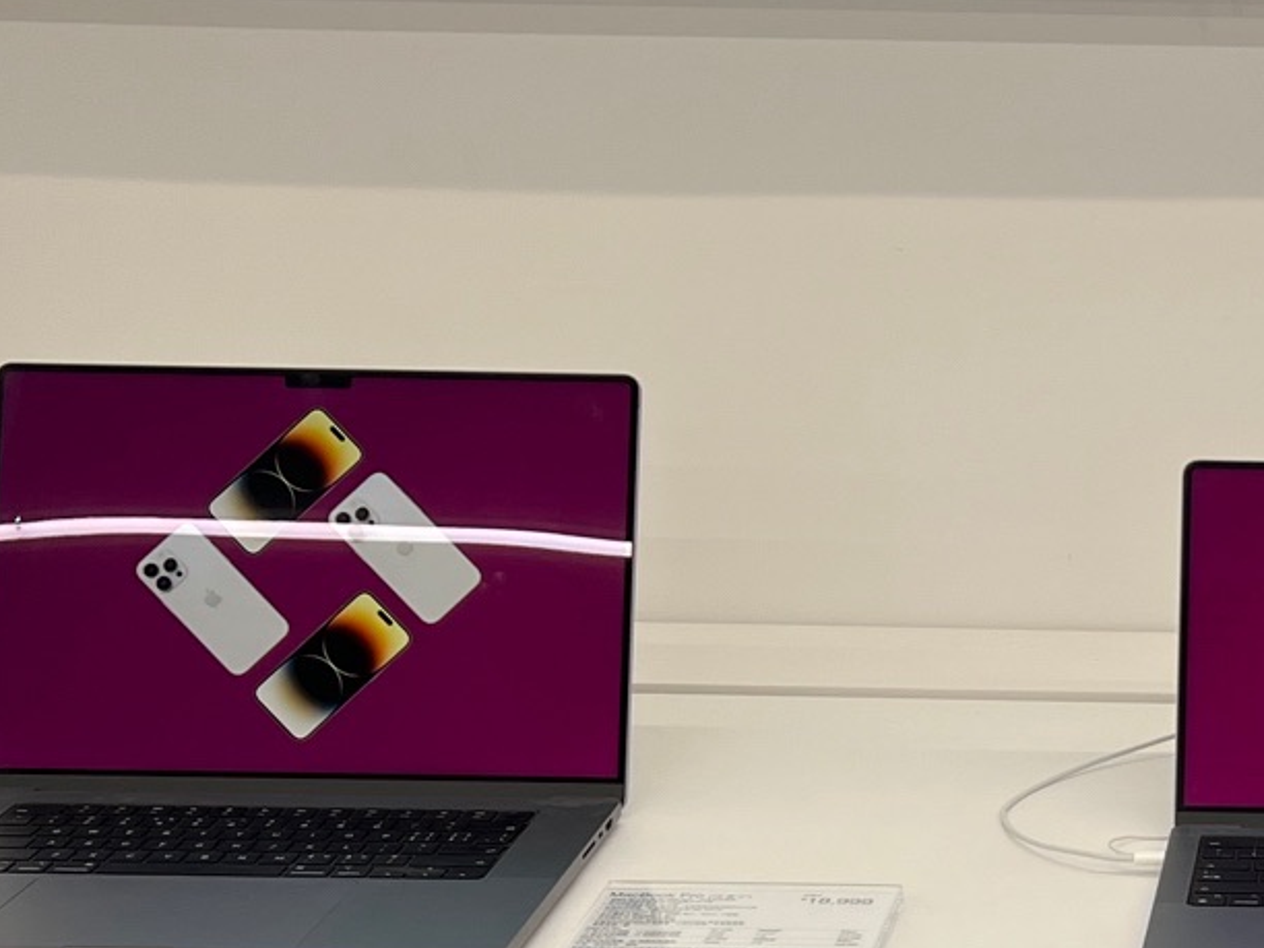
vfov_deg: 16.8
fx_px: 3104
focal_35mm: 85
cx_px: 1462
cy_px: 1029
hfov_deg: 21.6
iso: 40
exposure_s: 1/178
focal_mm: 5.7
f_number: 1.5
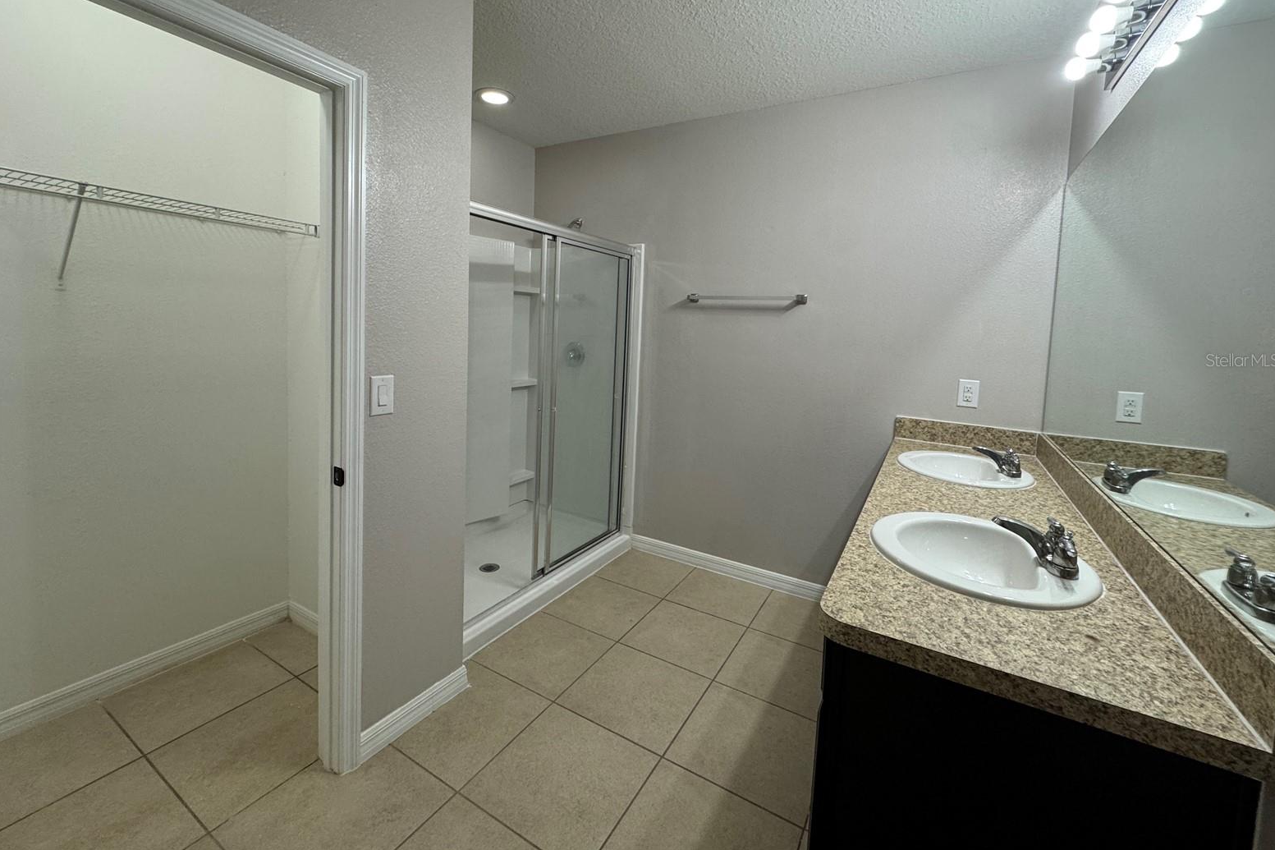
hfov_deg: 100.4
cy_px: 360
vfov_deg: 76.8
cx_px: 626
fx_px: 531
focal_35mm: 15
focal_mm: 2.22
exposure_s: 1/120
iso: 160
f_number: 2.2
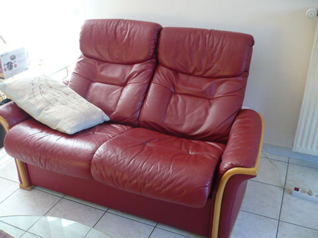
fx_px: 322
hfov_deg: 52.6
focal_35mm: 35
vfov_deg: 40.7
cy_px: 119
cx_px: 159
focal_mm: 5.8
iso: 200
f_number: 2.8
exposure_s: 1/30
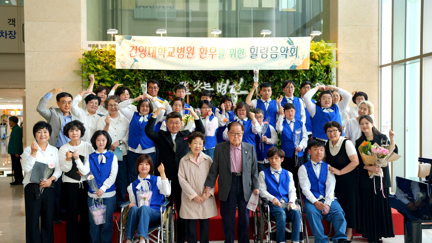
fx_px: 424
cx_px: 215
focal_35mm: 37
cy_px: 127
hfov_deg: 54.0
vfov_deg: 32.0
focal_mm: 35
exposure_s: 1/60
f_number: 2.5
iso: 64
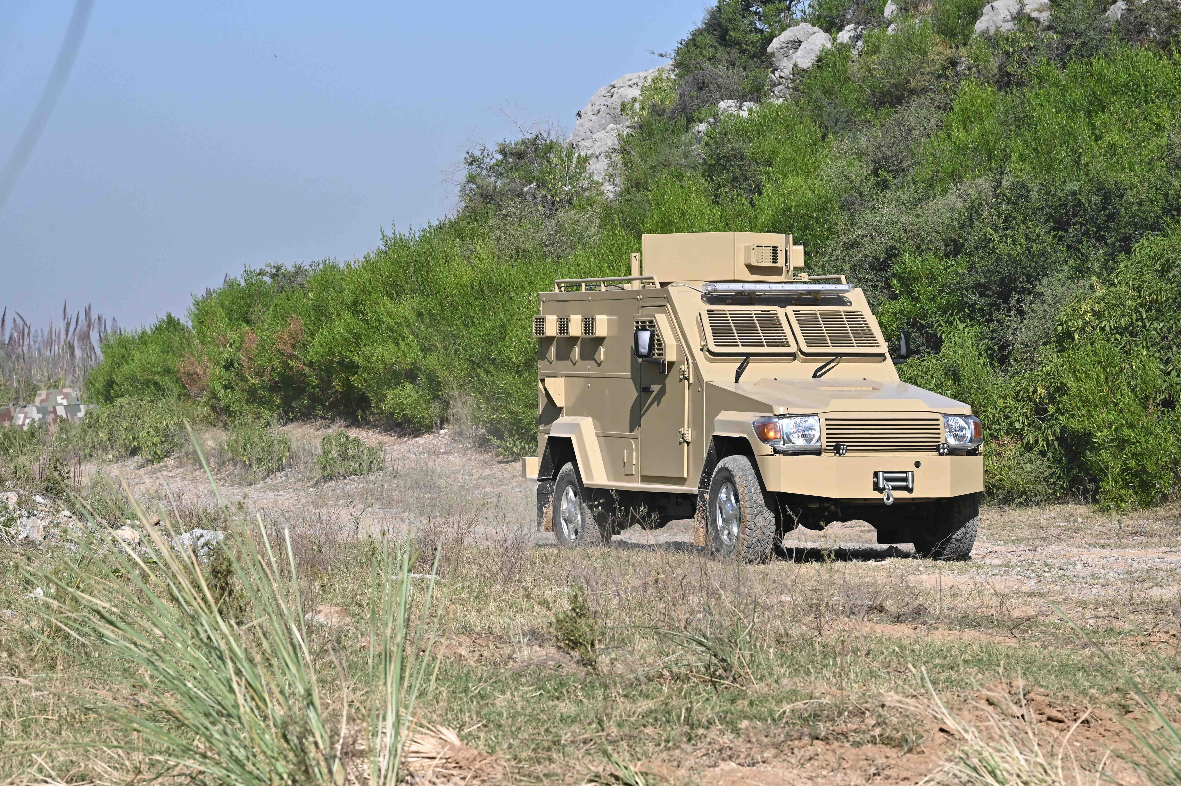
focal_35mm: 120
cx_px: 590
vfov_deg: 11.4
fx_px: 3934
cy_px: 393
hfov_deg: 17.1
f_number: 13
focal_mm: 120
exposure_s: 1/2500
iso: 1600
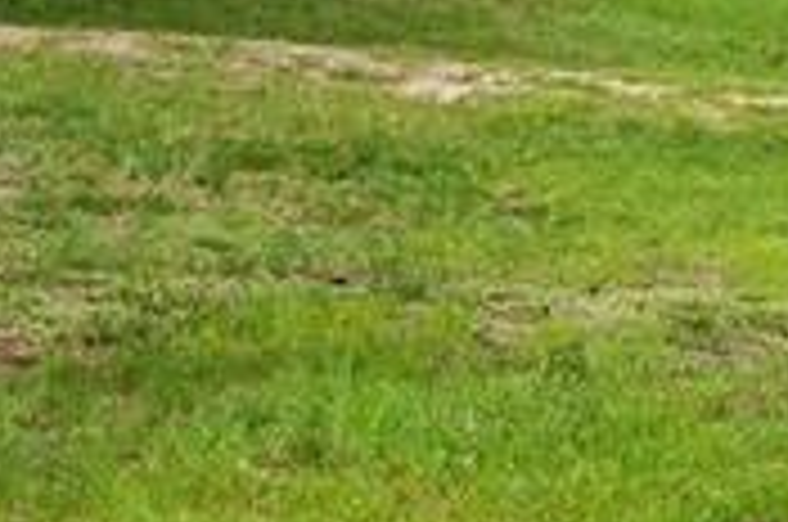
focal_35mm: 176
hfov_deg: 10.4
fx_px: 3845
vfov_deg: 7.7
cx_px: 1774
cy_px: 18
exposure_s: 1/60
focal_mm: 20
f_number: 9
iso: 400
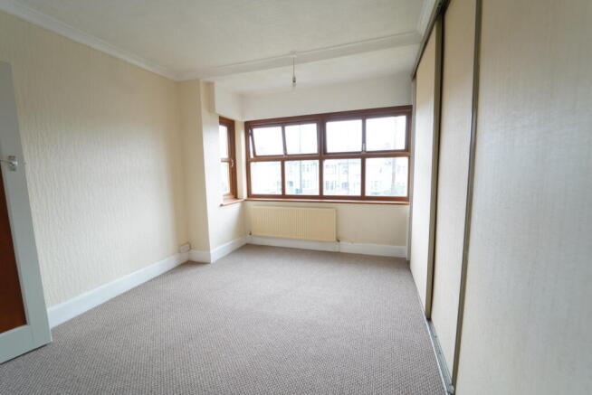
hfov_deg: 104.2
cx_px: 296
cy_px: 198
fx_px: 230
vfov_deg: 81.3
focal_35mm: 14
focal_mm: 14
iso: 640
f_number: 4
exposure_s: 1/160
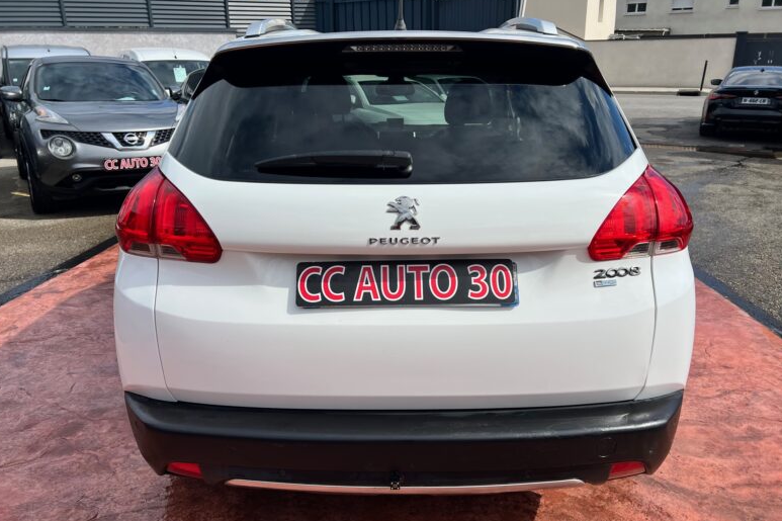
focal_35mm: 28
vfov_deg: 46.4
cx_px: 390
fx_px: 608
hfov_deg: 65.5
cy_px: 257
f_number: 1.5
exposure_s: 1/6993
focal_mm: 5.7
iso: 50
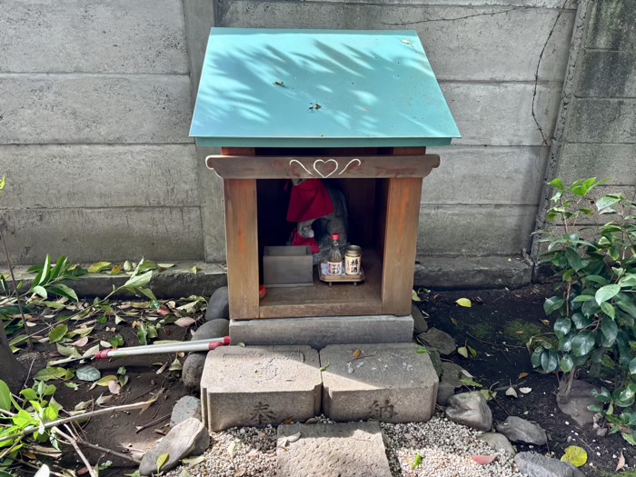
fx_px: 478
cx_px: 318
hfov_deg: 67.3
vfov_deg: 53.1
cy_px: 238
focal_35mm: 26
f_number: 1.6
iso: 100
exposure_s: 1/121
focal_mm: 5.96
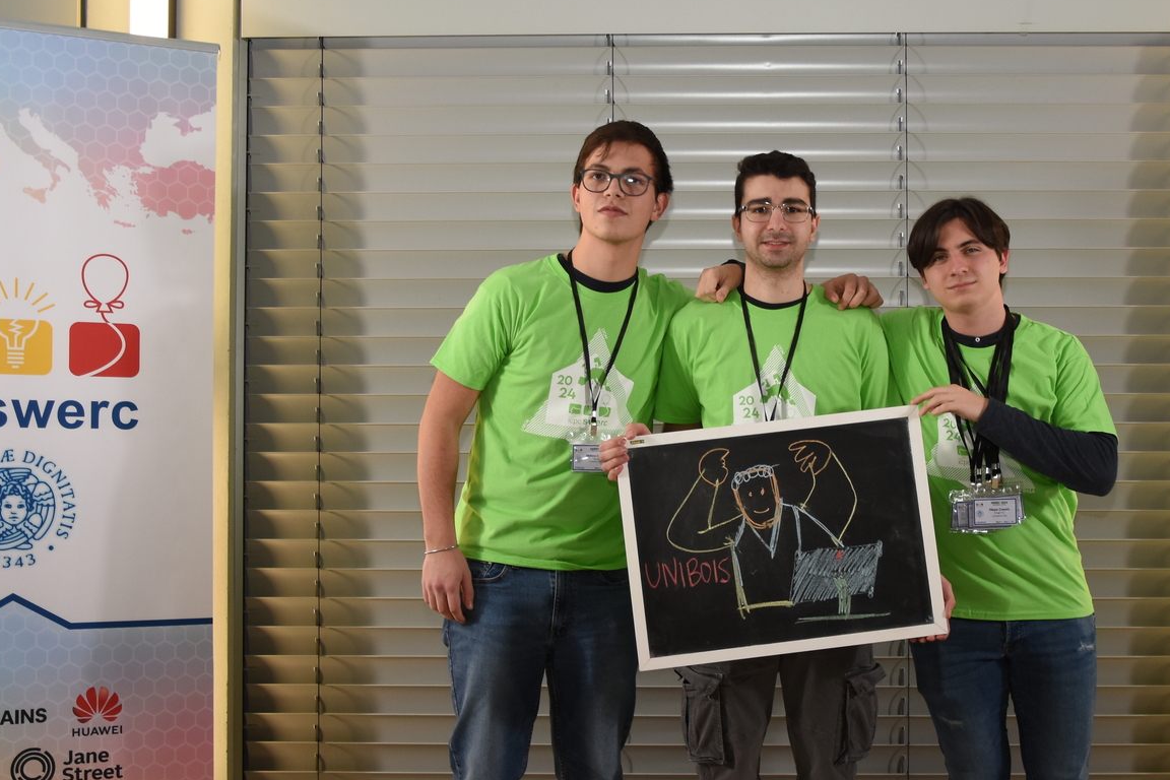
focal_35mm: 55
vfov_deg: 24.6
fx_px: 1787
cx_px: 739
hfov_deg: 36.0
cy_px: 407
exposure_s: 1/80
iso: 400
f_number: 3.8
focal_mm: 22
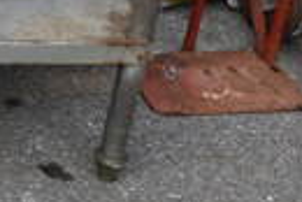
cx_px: -318
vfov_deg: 10.6
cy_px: -70
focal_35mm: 127
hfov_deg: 13.6
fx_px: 1067
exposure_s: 1/160
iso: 100
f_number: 6.3
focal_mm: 18
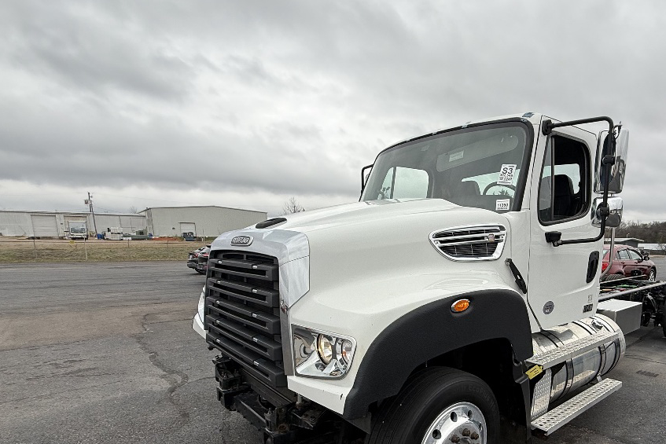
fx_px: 407
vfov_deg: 55.6
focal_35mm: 22
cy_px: 308
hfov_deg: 76.4
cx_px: 437
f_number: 2.2
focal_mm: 2.22
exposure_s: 1/436
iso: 50
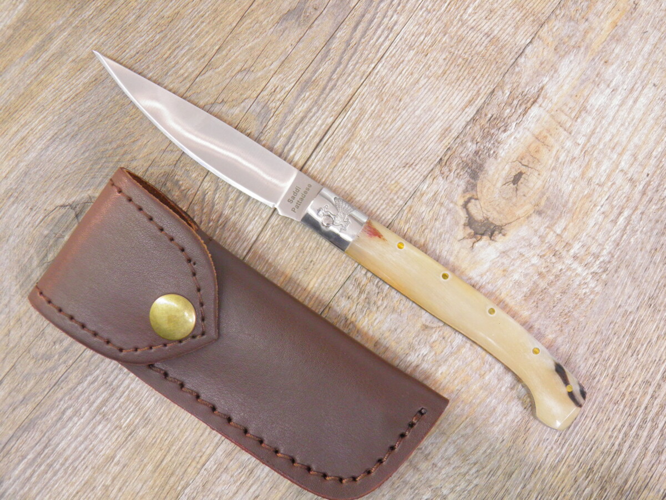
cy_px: 250
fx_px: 943
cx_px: 333
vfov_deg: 29.7
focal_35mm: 49
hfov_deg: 38.9
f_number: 3.5
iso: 200
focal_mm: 8.9
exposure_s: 1/6
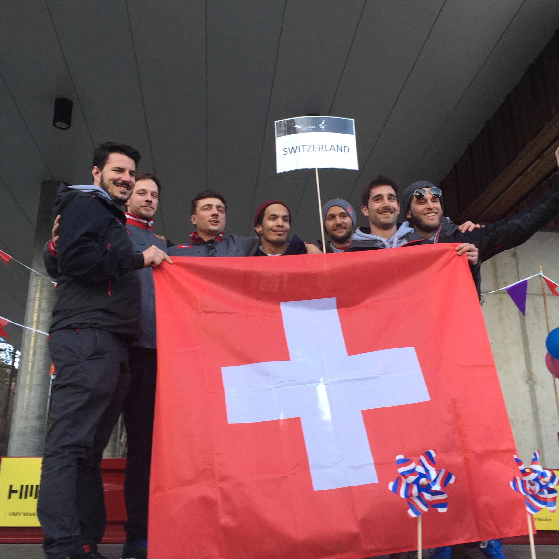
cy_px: 273
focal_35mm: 35
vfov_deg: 47.2
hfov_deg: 47.2
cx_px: 284
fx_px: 639
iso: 32
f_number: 2.2
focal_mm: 4.15
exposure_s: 1/101
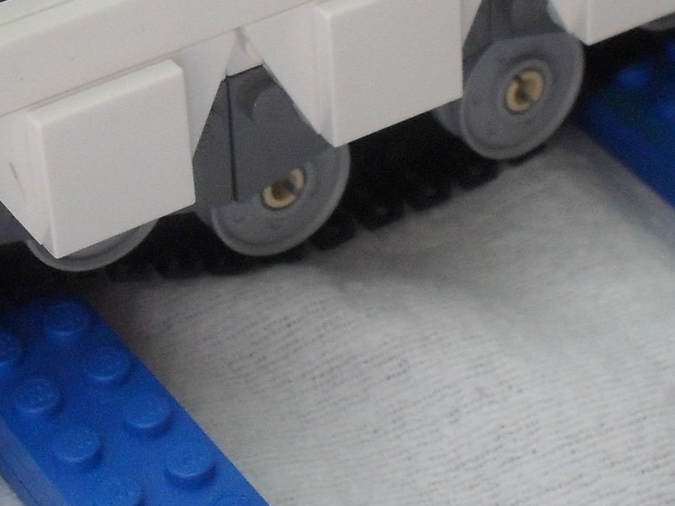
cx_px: 219
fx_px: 2281
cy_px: 58
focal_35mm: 117
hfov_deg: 16.8
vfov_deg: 12.6
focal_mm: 6.3
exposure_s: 1/2
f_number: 3.2
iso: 200
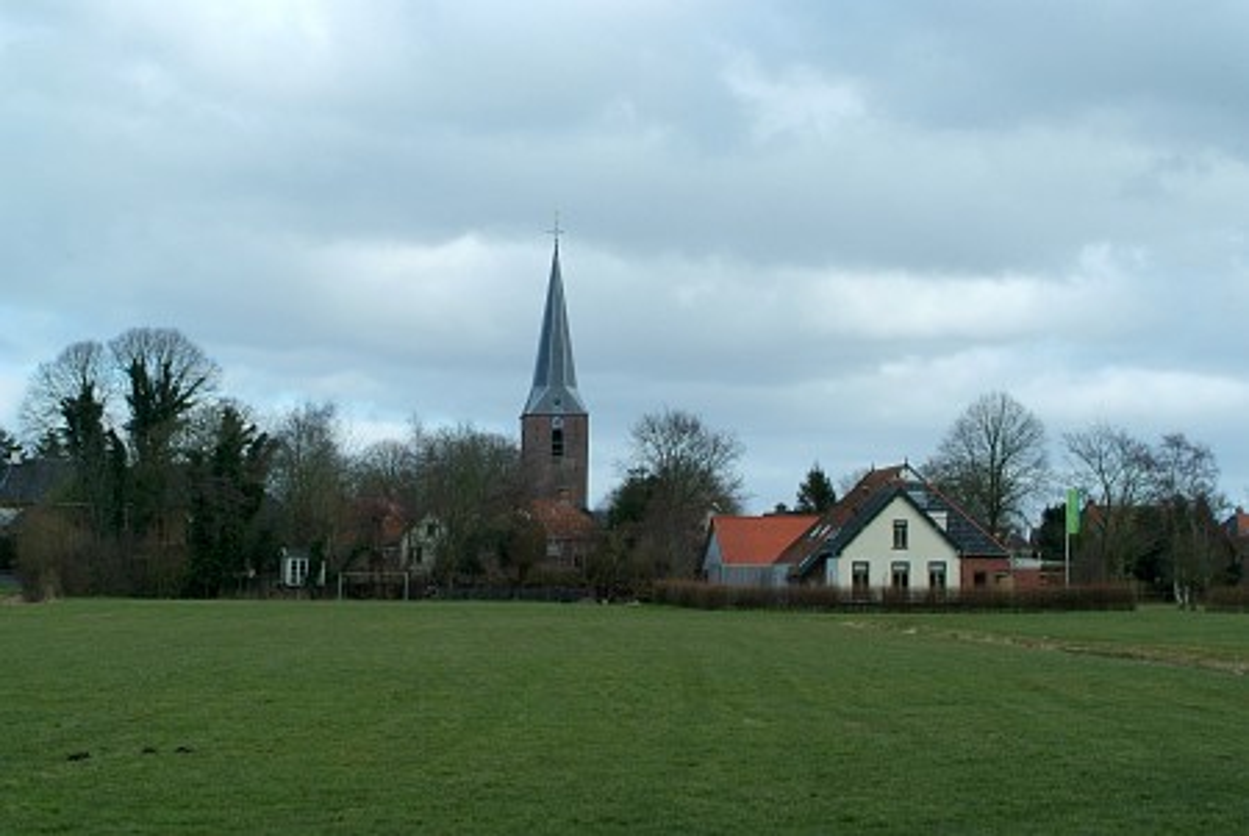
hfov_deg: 26.0
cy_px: 418
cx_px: 624
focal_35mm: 78
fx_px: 2709
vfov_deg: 17.5
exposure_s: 1/750
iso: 400
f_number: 8
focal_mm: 52
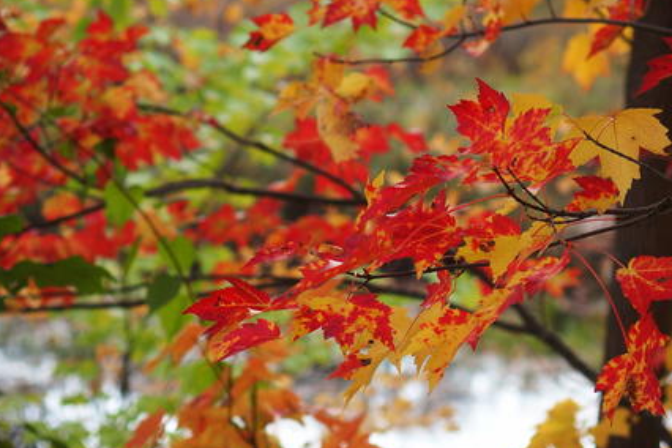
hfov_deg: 9.4
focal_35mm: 220
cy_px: 230
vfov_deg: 6.2
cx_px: 320
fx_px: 4106
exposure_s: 1/320
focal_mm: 42.5
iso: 100
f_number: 2.8
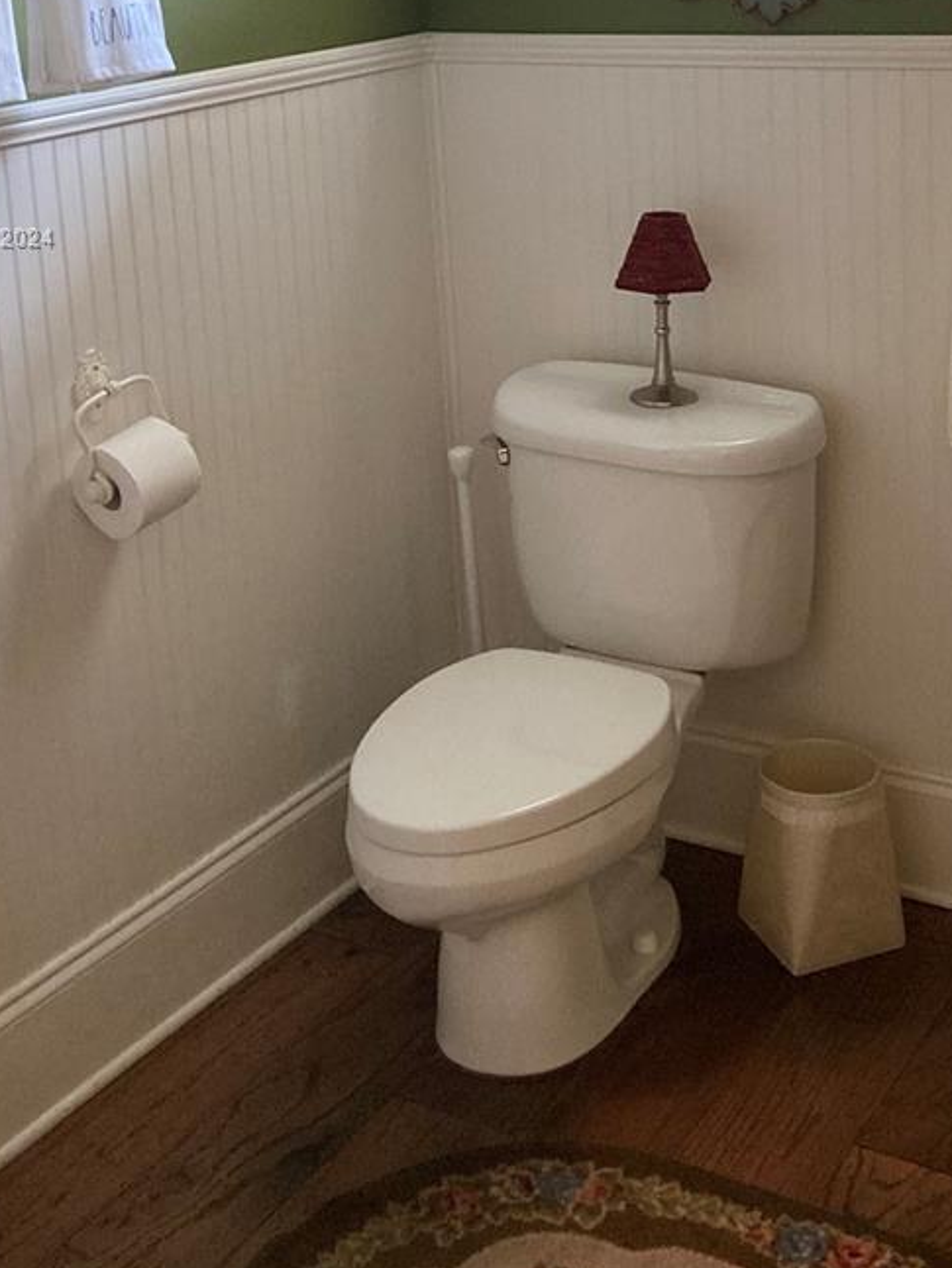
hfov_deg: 28.0
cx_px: 577
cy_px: 239
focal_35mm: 52
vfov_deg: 35.5
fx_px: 1906
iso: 250
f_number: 1.8
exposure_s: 1/60
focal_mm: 3.99
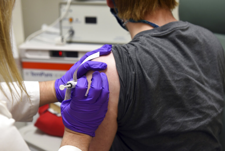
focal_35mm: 66
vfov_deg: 20.6
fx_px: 413
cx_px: 112
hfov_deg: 30.5
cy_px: 76
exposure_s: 1/60
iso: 1600
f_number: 6.3
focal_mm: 66
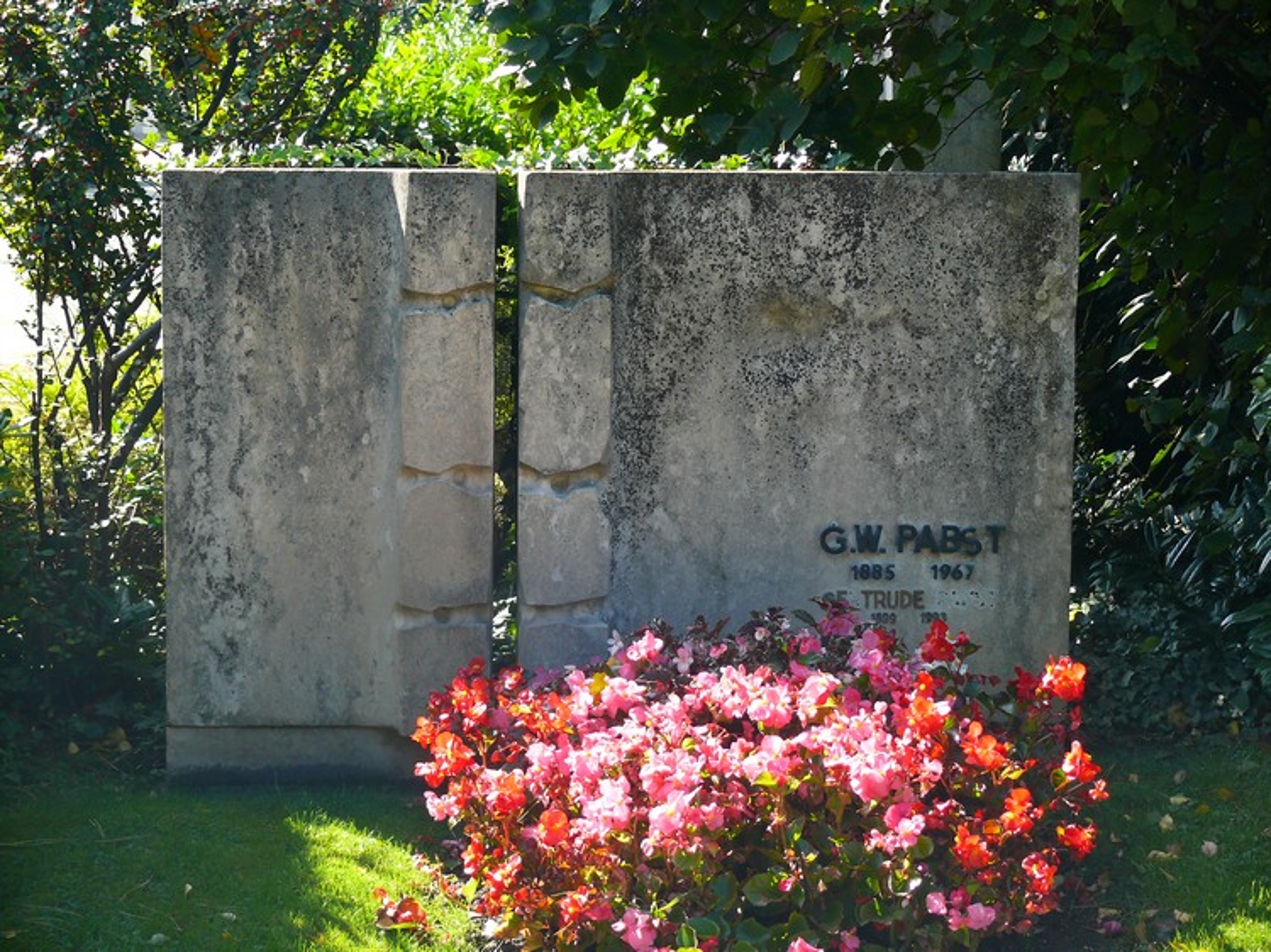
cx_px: 636
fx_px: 2973
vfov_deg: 18.2
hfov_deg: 24.1
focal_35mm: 81
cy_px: 476
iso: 100
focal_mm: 17.1
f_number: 3.2
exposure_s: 1/100
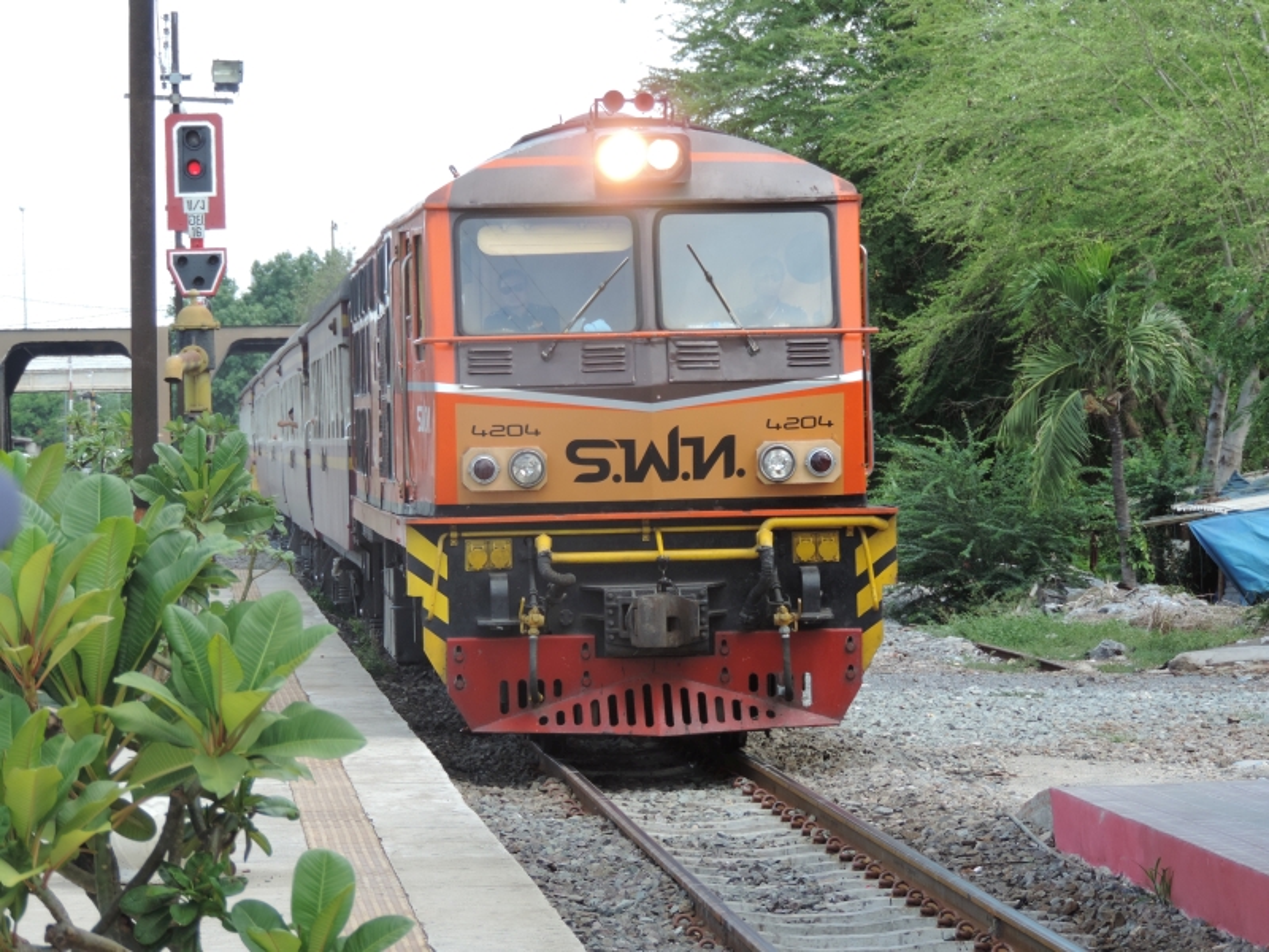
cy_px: 476
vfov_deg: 8.0
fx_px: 6782
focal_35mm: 185
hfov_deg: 10.7
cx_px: 634
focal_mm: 33
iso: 80
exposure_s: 1/125
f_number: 4.6
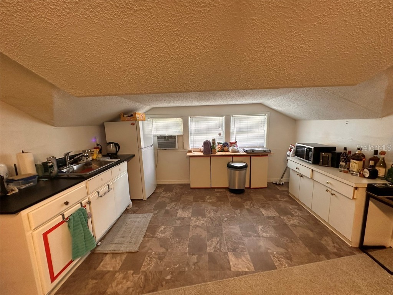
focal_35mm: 14
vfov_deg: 85.7
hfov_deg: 102.1
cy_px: 148
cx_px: 196
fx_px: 159
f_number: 2.2
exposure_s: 1/60
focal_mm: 2.22
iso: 200
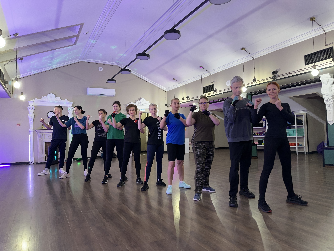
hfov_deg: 71.6
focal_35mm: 24
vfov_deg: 56.8
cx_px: 167
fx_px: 232
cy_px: 126
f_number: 1.78
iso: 400
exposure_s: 1/50
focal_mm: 6.86
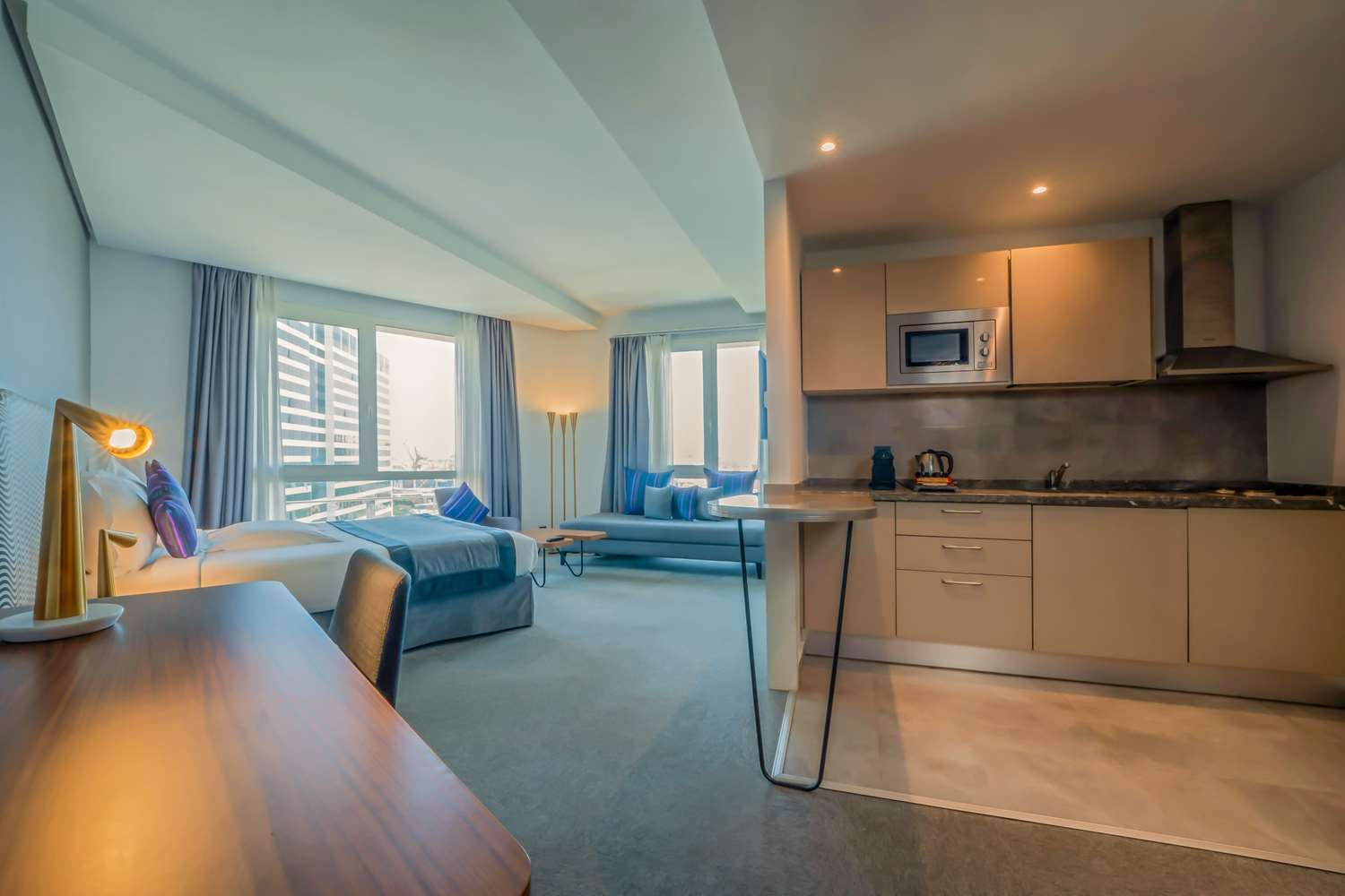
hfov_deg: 108.3
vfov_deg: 85.4
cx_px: 672
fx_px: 486
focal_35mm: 13
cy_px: 448
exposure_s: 1
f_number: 18
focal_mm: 13
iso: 50
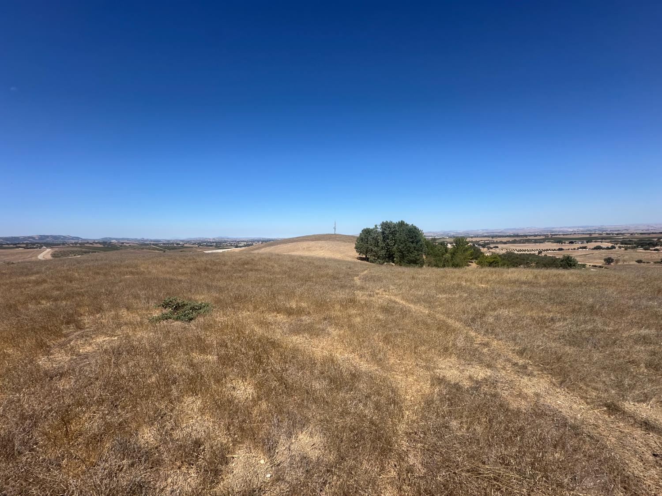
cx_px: 331
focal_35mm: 14
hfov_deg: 102.1
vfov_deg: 85.7
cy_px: 248
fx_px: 268
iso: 50
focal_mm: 2.22
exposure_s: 1/2817
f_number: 2.2
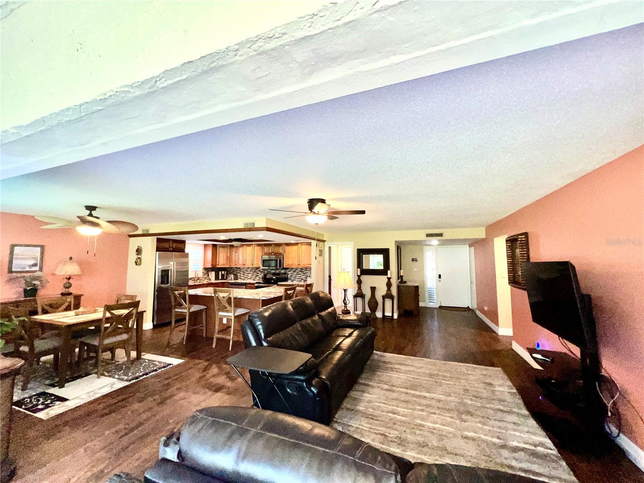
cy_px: 242
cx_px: 322
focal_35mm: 13
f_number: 1.8
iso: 100
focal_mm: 1.57
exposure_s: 1/114
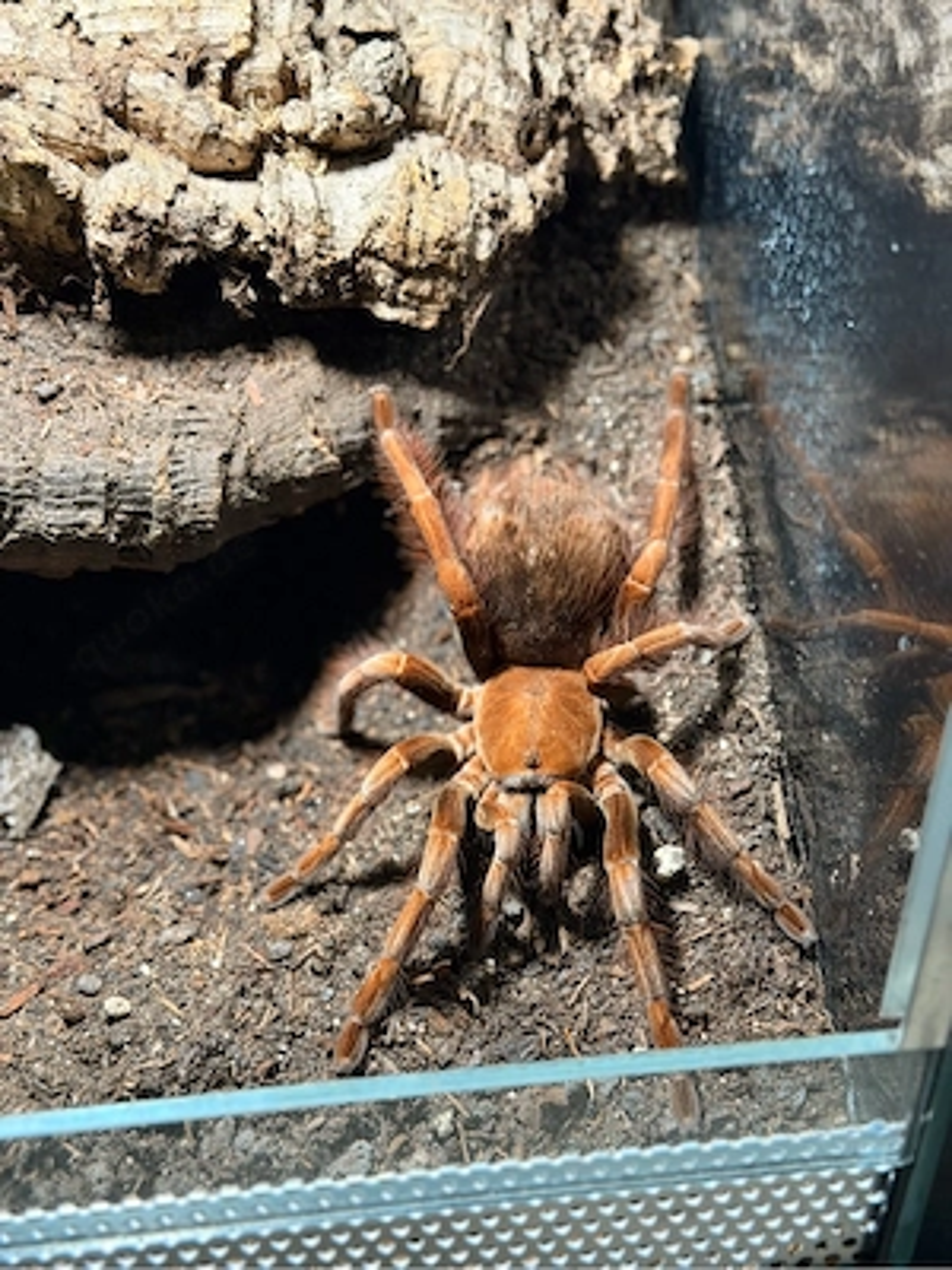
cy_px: 635
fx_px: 1760
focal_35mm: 48
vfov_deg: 39.7
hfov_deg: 30.3
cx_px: 476
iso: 400
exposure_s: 1/40
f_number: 1.78
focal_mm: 6.76
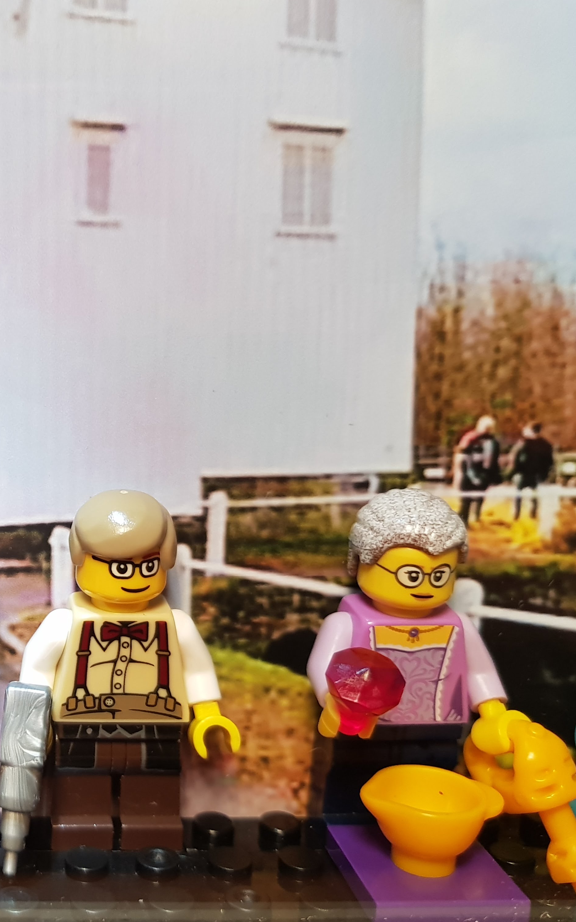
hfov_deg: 31.5
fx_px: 929
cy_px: 463
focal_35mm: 37
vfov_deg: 52.7
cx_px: -16
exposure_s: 1/50
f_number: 1.7
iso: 125
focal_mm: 4.2
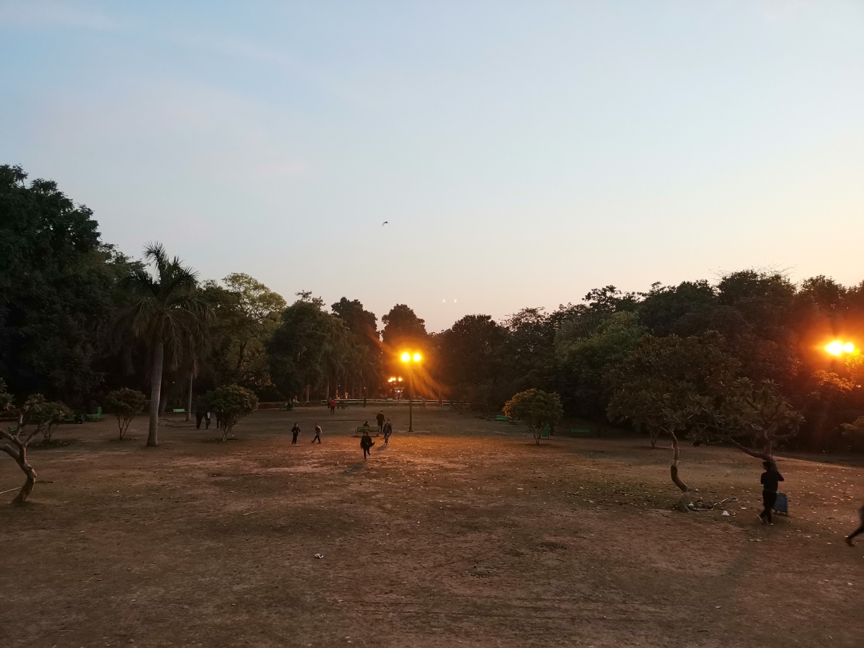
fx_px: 649
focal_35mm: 26
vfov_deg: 53.1
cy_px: 324
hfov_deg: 67.3
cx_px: 432
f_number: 1.8
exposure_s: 1/33.3
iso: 320
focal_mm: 4.75
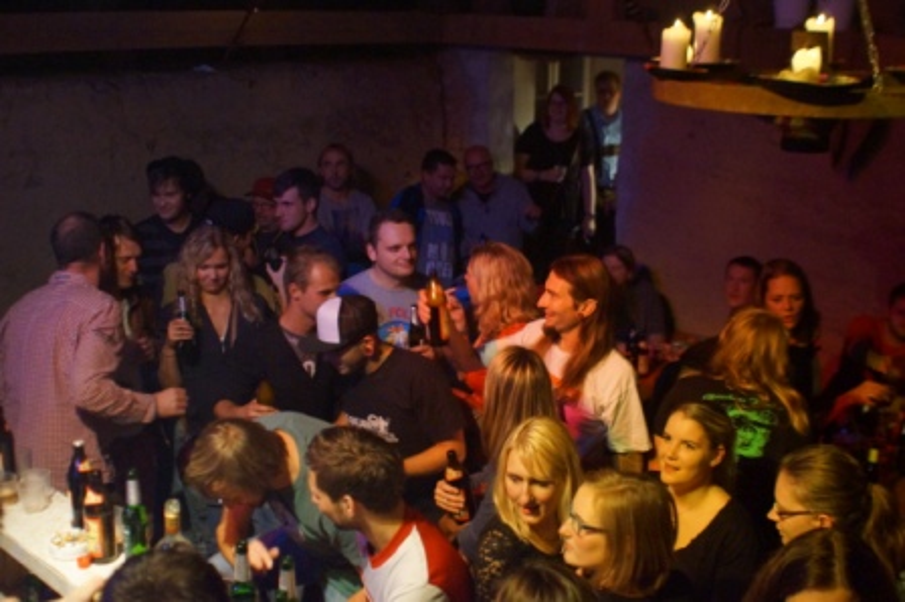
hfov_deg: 46.4
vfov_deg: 31.8
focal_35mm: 42
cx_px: 452
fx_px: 1055
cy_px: 301
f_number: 3.5
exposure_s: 1/60
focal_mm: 28
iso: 3200
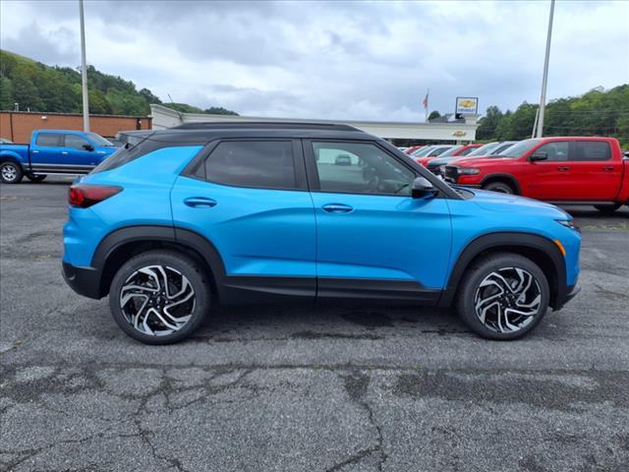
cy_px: 236
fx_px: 491
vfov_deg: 51.4
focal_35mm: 27
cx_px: 314
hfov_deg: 65.3
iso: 40
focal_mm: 3.58
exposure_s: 1/1429
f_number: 1.9
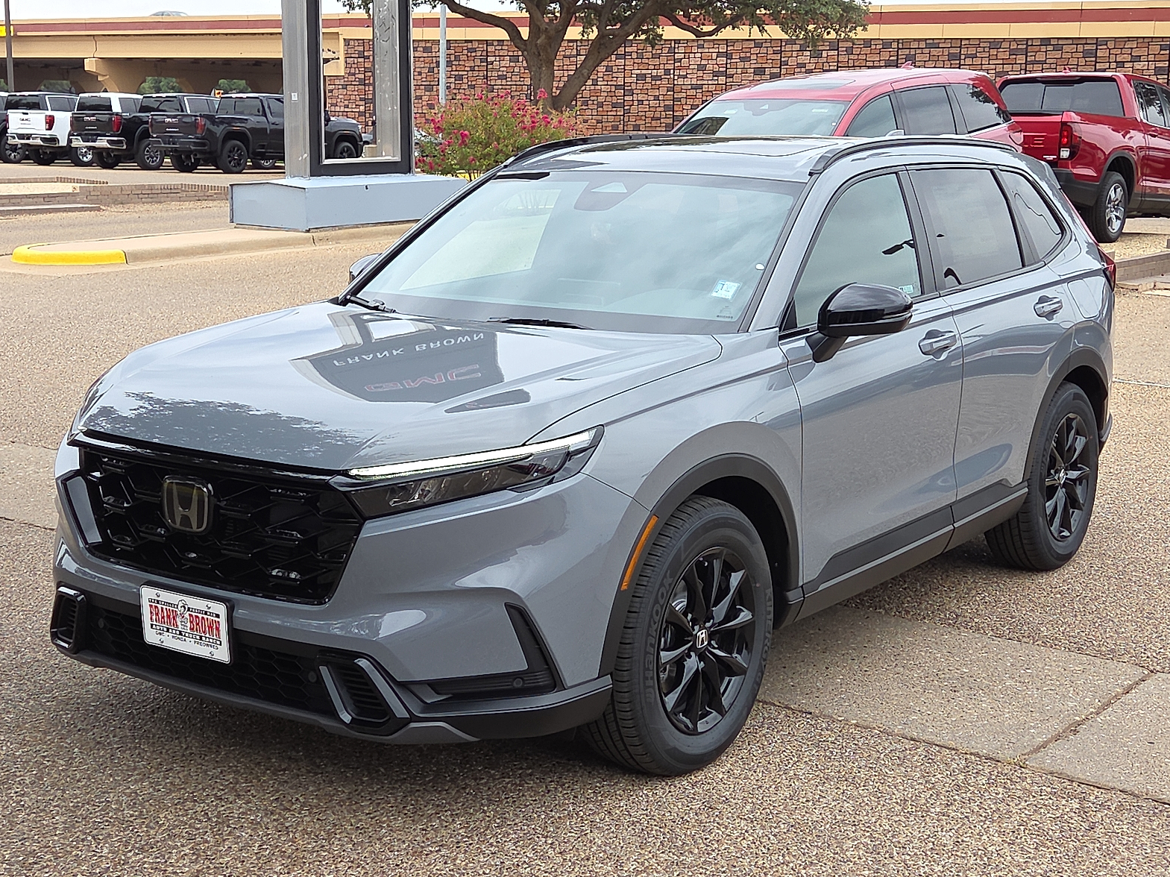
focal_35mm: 51
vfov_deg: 28.5
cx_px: 577
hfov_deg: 37.5
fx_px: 1723
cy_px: 441
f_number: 1.8
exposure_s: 1/145
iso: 25
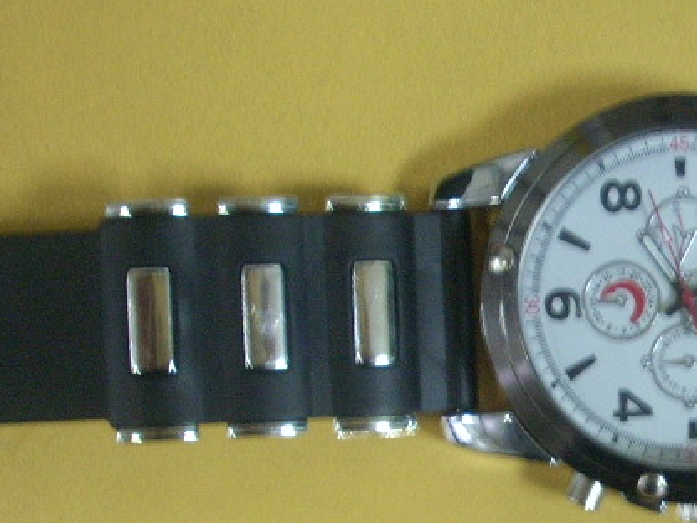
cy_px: 374
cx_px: 684
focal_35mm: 91
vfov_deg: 16.2
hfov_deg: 20.9
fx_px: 1832
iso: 200
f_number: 2.8
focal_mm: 6.2
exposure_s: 1/9.9
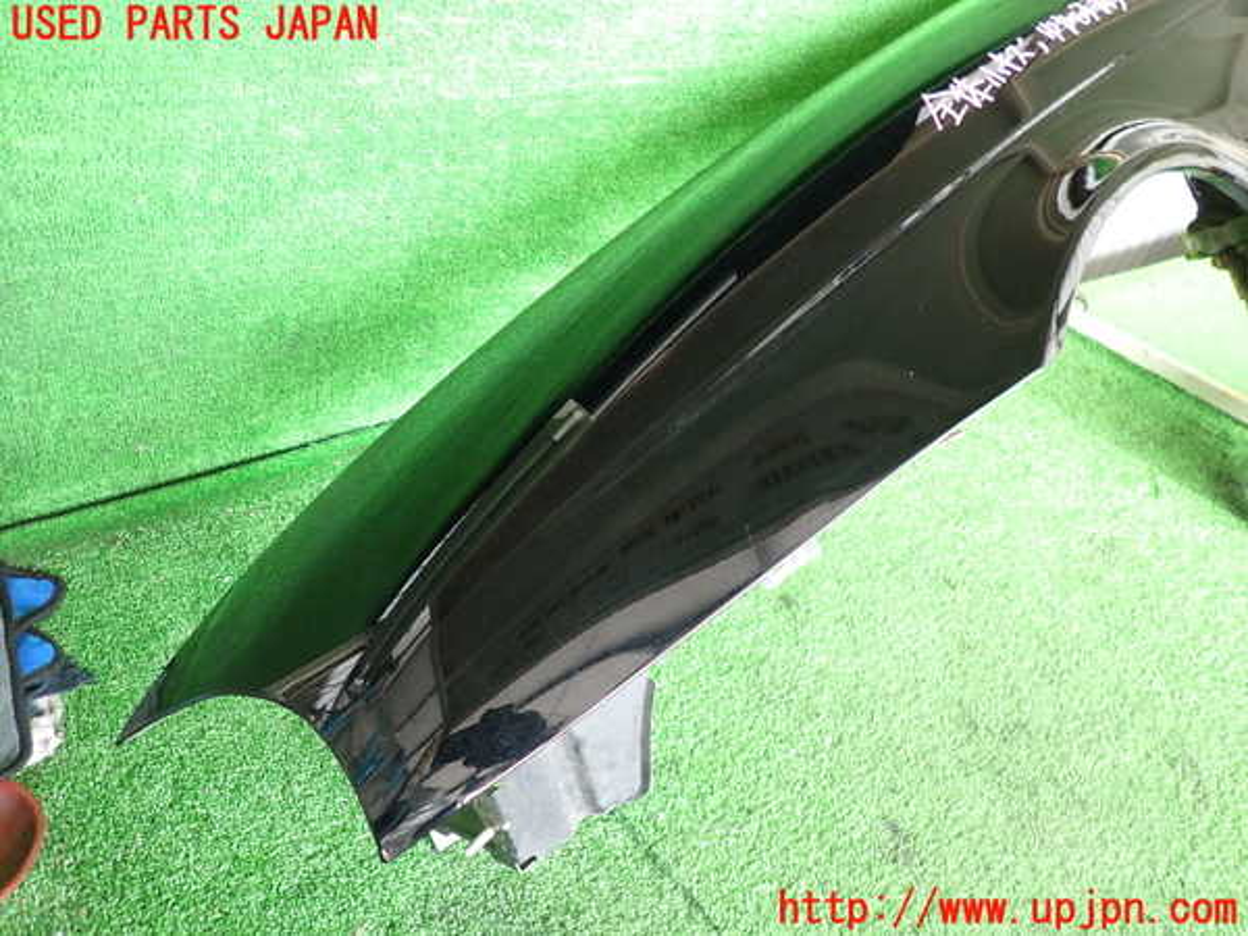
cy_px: 468
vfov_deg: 54.9
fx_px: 901
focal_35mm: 25
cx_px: 624
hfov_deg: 69.4
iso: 200
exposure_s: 1/60
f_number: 2
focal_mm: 4.5
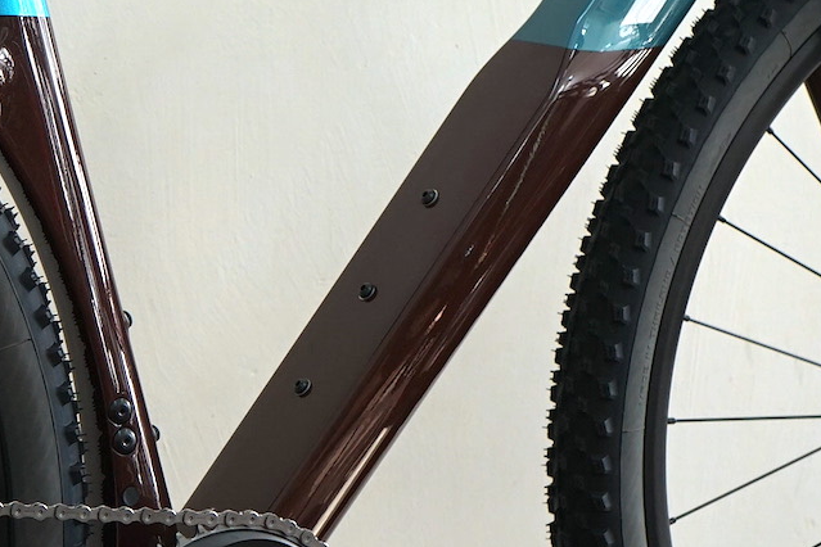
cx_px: 127
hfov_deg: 12.7
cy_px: 162
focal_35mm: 161
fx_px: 3671
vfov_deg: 8.5
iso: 400
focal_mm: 49
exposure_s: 1/160
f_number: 4.5
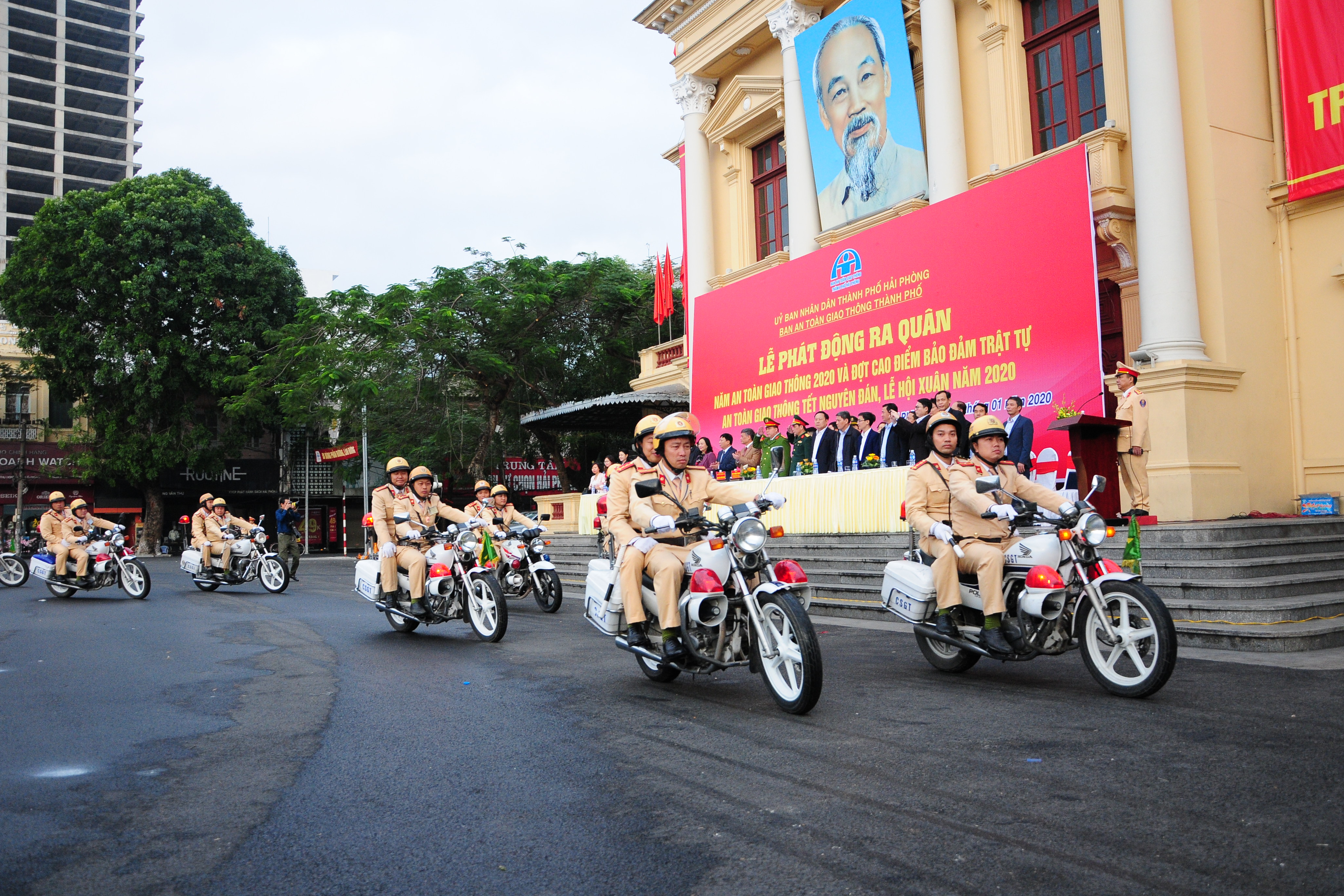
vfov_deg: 46.4
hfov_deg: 65.5
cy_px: 458
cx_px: 664
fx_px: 1045
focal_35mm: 28
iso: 800
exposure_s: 1/500
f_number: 4
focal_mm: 18
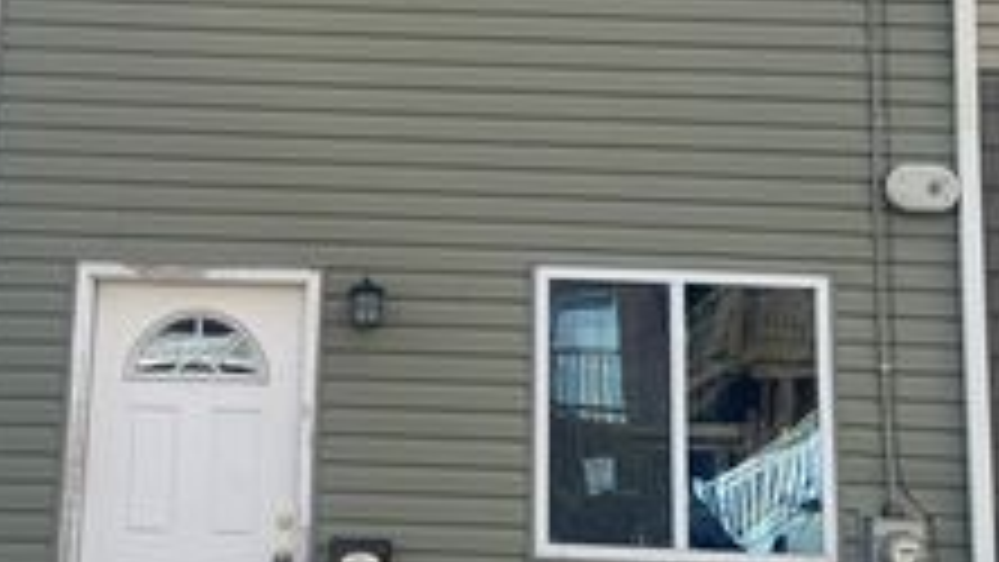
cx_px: 378
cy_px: 187
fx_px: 1563
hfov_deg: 35.3
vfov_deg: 20.3
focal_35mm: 59
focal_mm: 6.76
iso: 80
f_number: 1.78
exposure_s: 1/2252
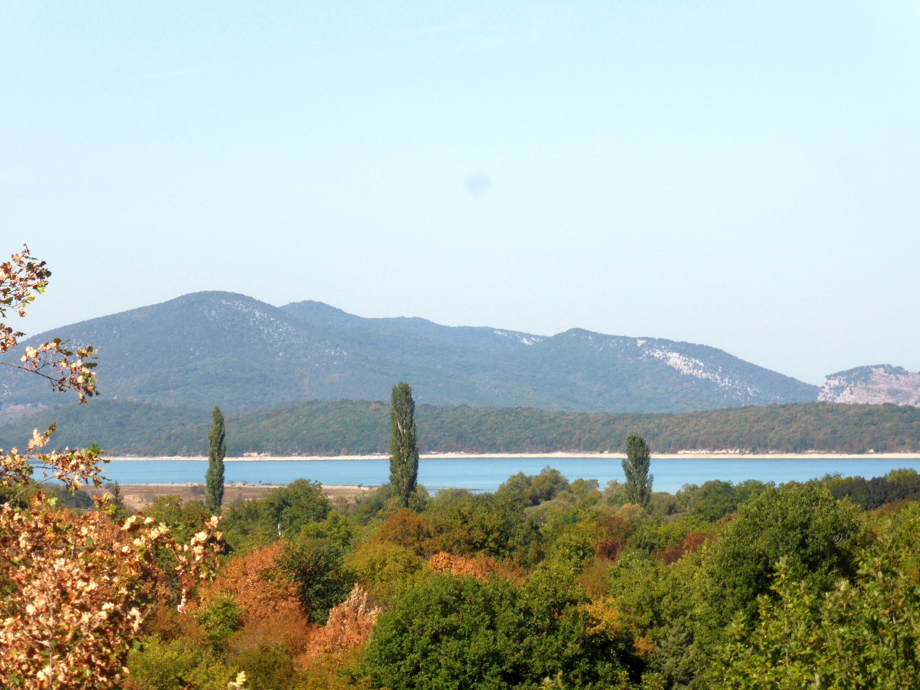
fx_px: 3641
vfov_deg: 10.8
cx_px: 460
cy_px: 345
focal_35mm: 137
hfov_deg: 14.4
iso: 100
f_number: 5.4
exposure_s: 1/640
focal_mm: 24.4
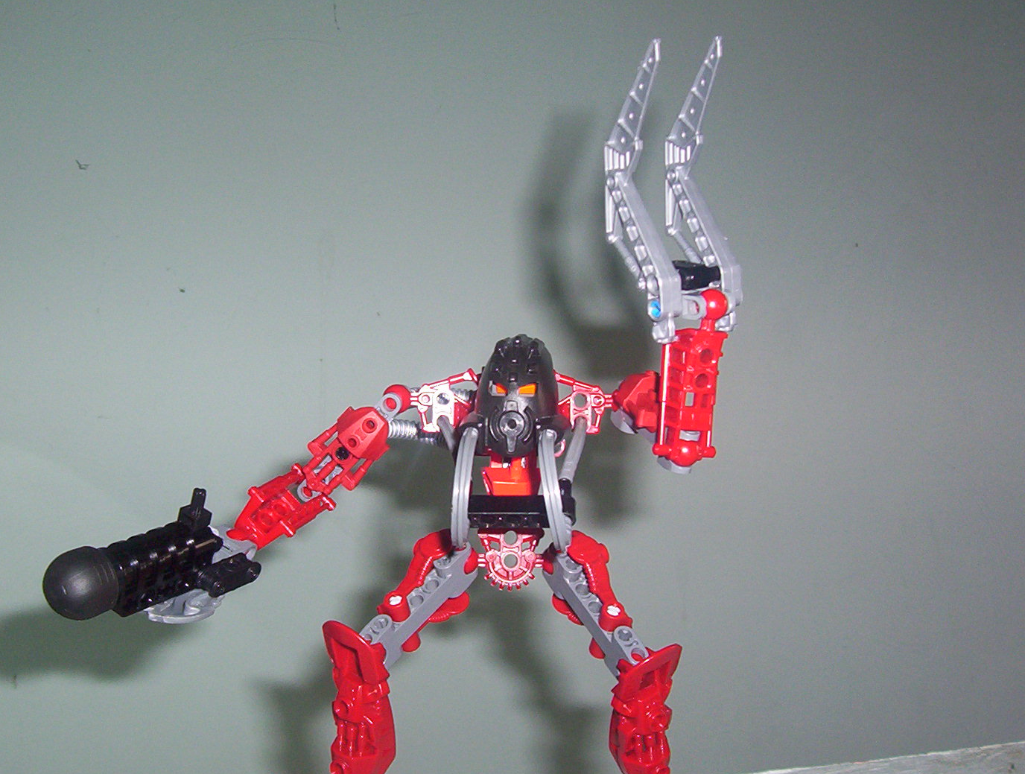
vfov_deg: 28.7
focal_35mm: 51
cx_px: 459
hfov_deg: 37.4
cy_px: 395
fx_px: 1514
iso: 140
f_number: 2.73
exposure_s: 1/60
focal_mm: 5.77
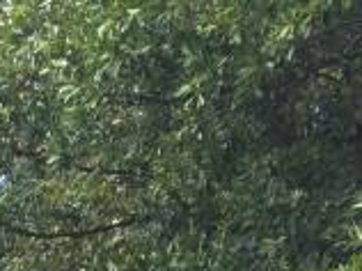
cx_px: -719
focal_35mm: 188
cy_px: 841
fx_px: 1963
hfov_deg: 8.7
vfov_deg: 7.0
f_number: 2.2
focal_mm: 4.15
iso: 32
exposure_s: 1/176
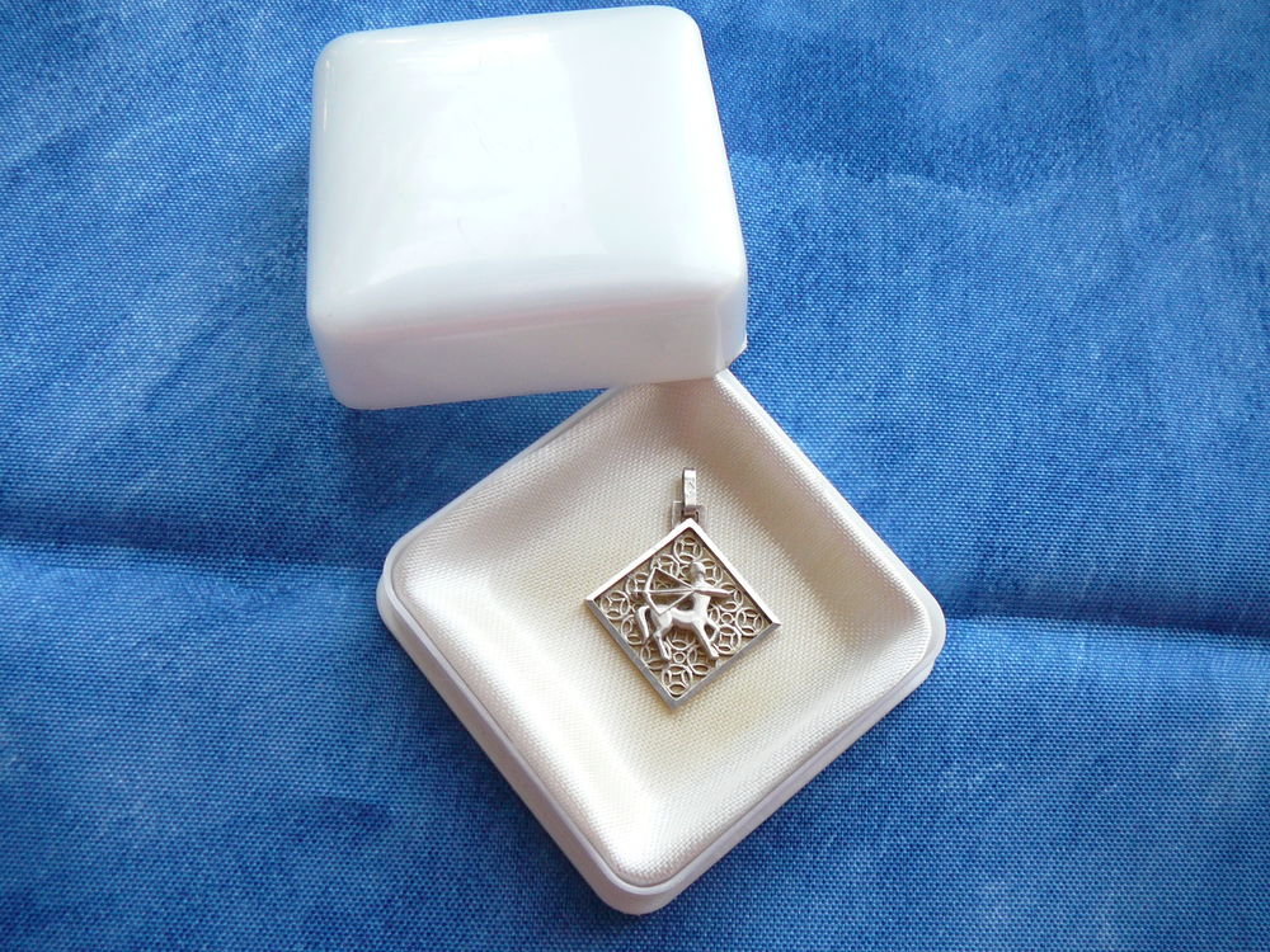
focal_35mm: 35
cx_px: 635
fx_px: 1284
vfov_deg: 40.7
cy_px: 476
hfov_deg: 52.6
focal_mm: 5.2
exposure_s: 1/30
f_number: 2.8
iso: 100
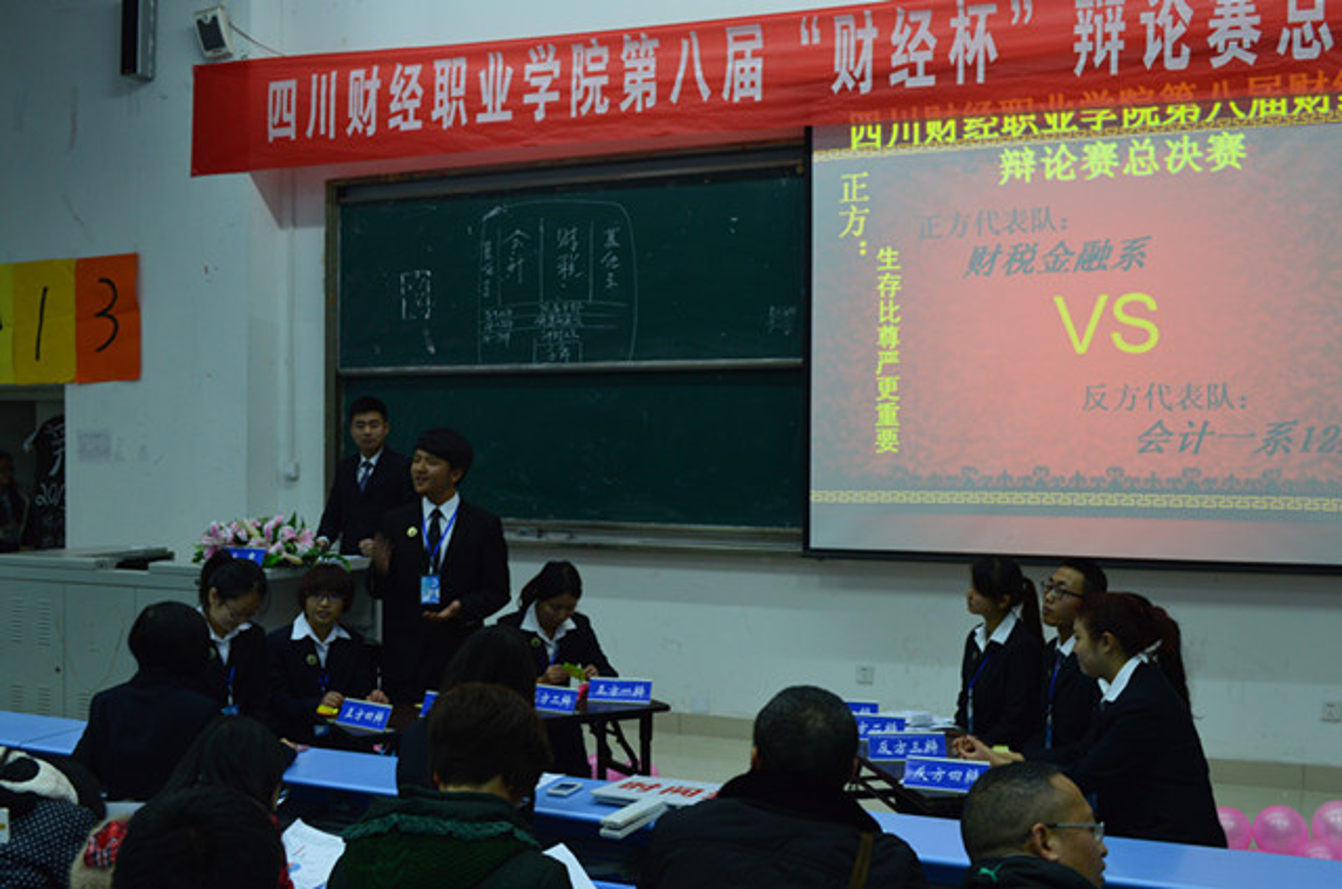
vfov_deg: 34.1
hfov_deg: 49.6
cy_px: 444
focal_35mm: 39
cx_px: 671
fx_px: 1451
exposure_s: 1/15
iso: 400
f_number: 6.3
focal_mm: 26
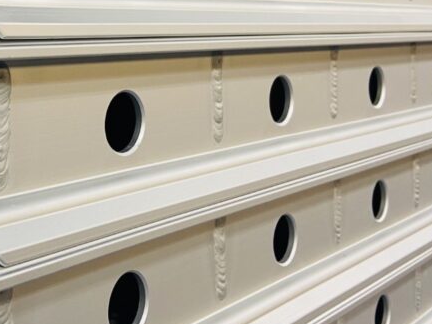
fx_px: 736
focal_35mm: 59
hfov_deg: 30.7
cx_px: 17
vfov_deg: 24.0
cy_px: 18
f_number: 1.8
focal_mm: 4.25
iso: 80
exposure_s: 1/50
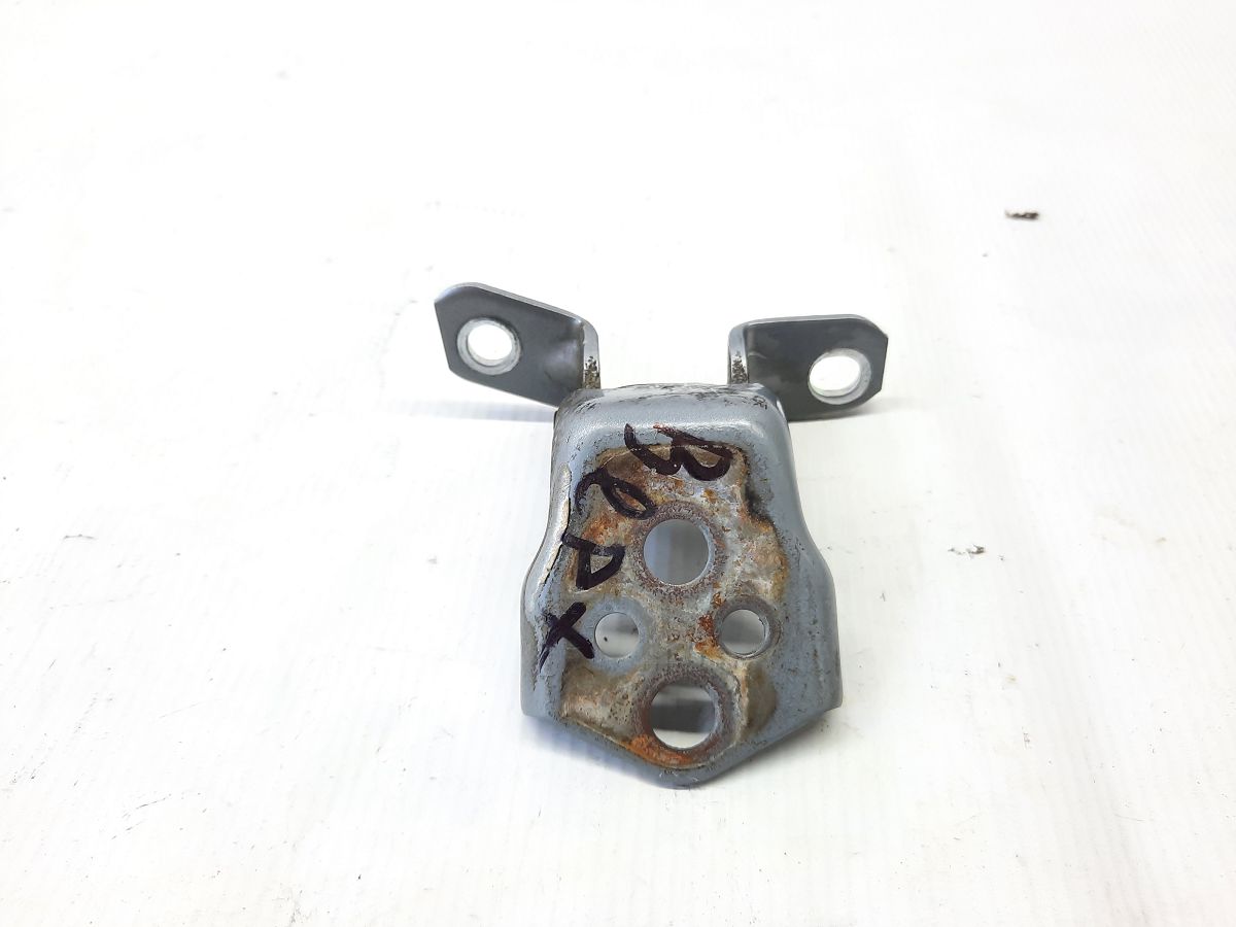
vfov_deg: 54.9
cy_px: 464
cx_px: 618
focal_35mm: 25
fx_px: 893
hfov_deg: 69.4
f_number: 2
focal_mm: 4.6
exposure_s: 1/50
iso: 100
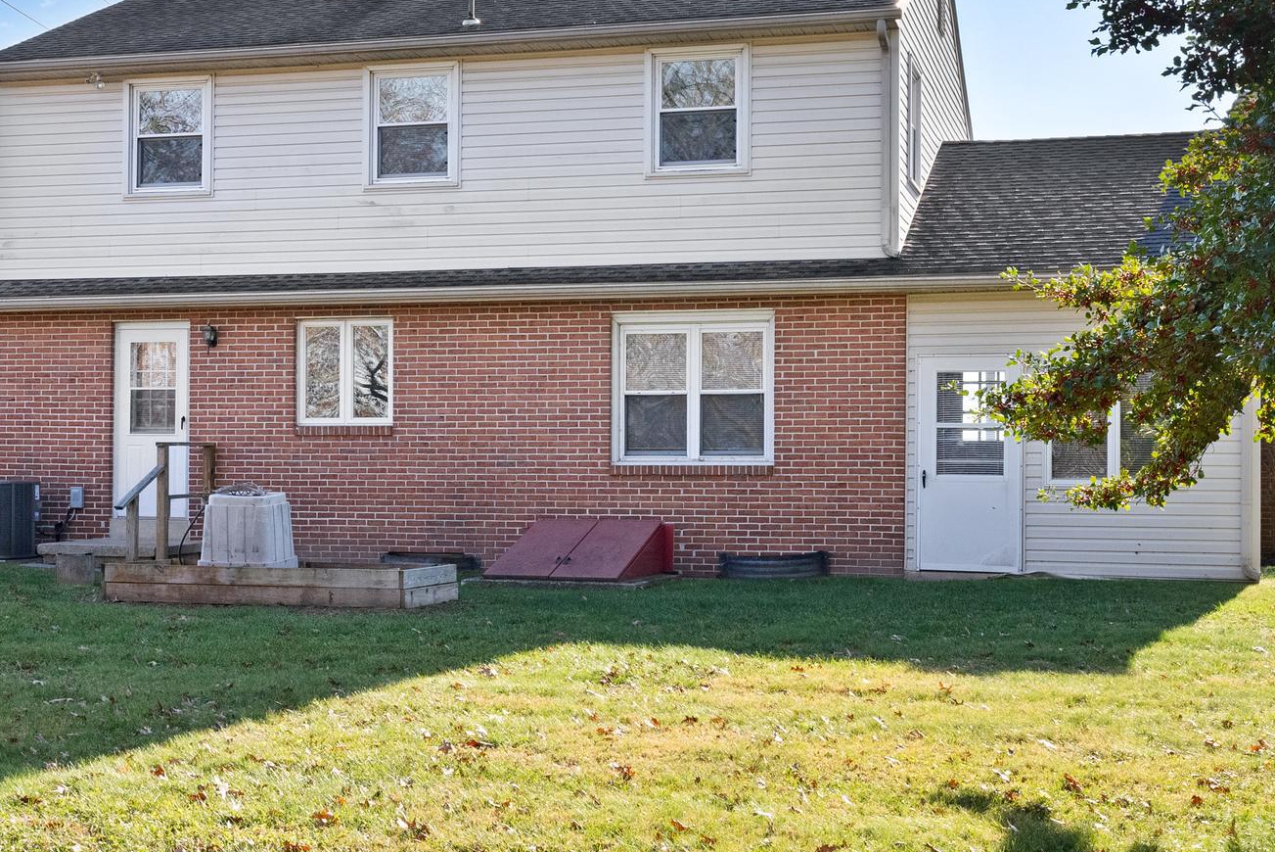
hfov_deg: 36.1
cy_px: 282
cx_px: 524
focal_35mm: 55
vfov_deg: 24.5
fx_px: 1949
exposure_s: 1/400
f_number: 11
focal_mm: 35
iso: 640
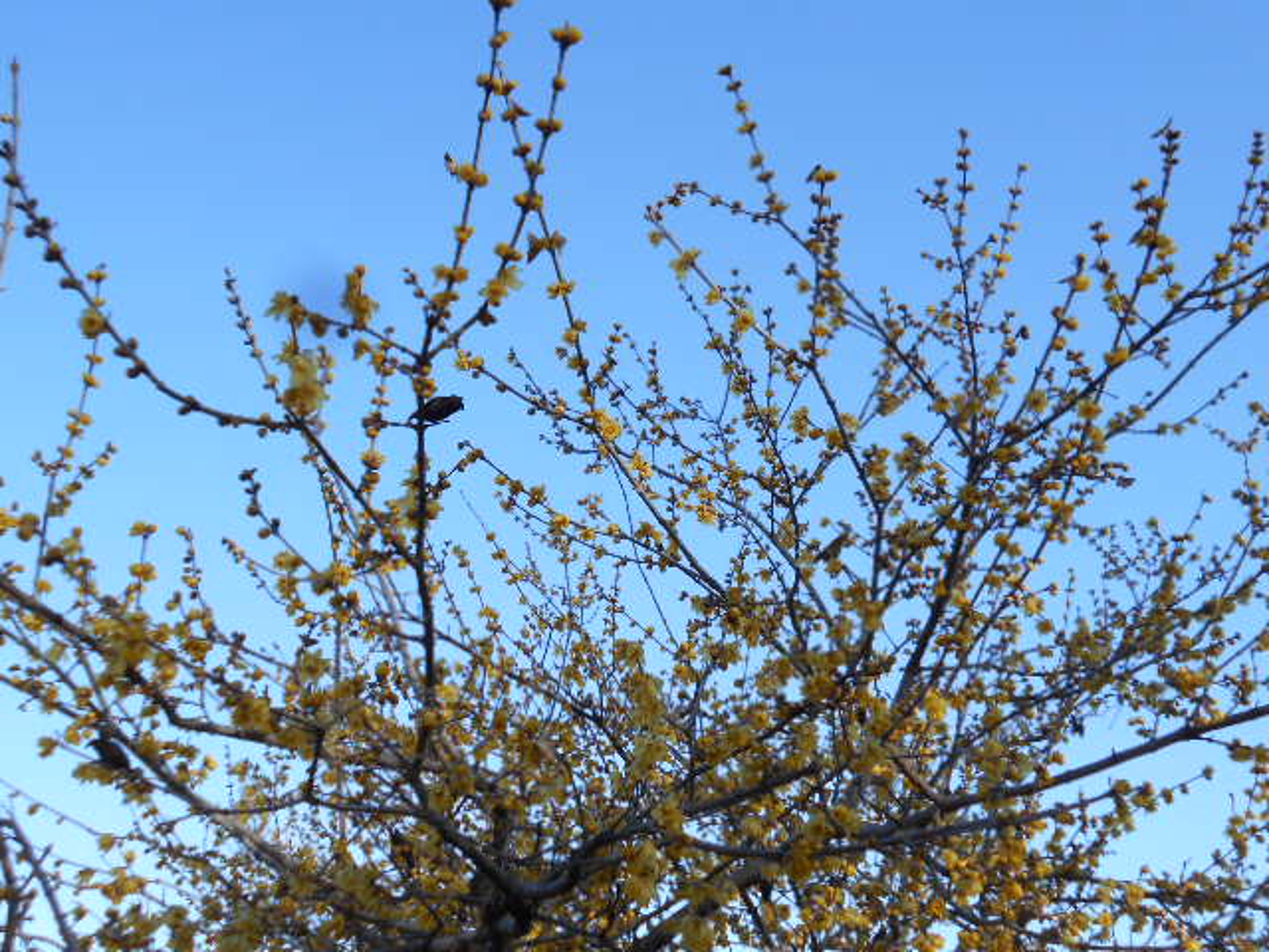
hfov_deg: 47.9
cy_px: 476
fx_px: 1430
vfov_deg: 36.8
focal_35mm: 39
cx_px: 634
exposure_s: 1/400
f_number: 3.9
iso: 80
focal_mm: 6.7
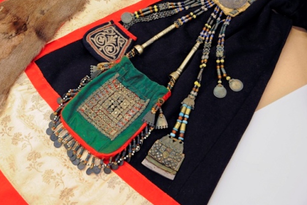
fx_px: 495
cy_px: 66
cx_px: 89
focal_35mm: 58
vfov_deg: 23.3
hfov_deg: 34.0
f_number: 4.5
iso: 1600
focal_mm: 40
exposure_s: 1/40
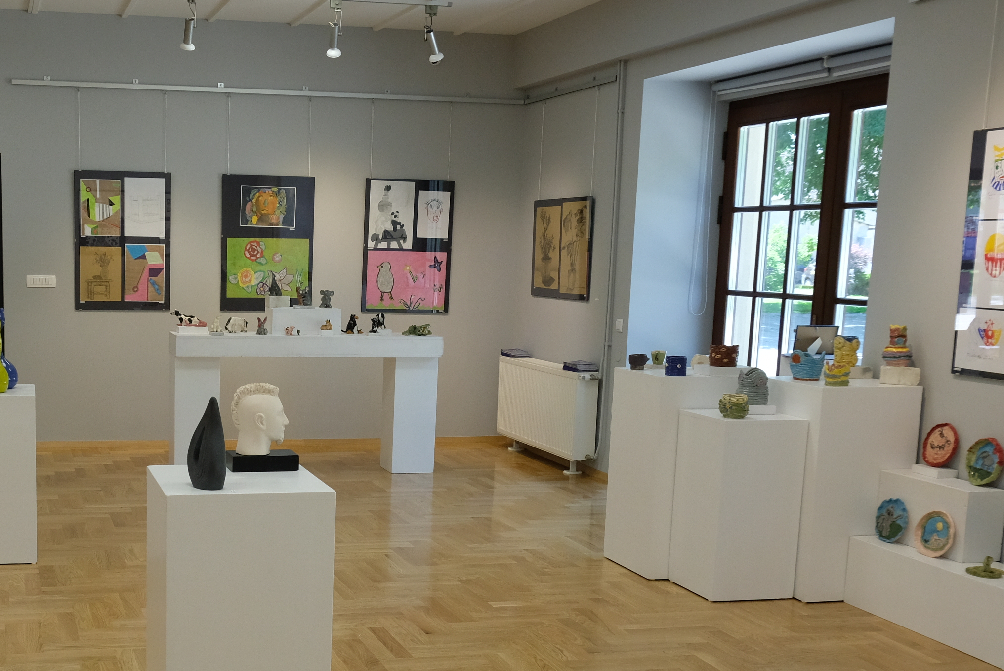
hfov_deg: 40.1
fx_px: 1339
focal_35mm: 48
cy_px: 470
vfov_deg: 27.9
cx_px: 272
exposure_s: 1/125
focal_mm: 15
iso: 1000
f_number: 5.6
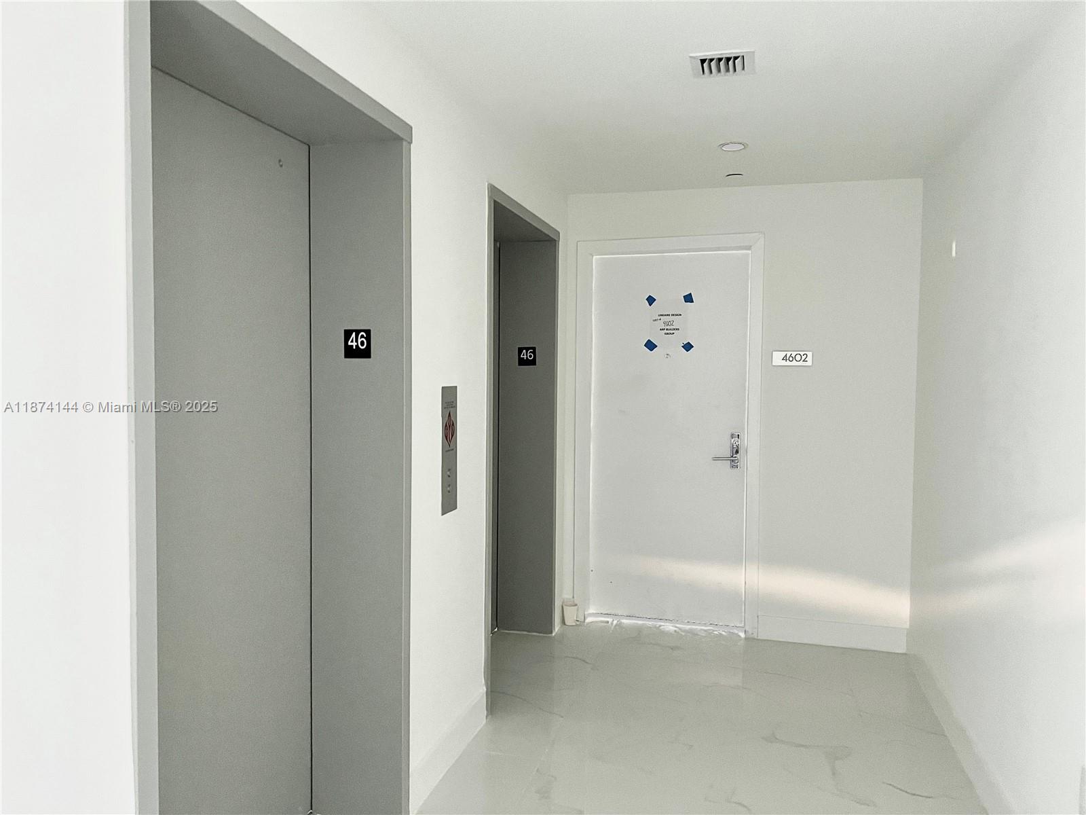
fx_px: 816
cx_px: 543
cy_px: 408
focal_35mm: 26
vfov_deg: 53.1
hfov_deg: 67.3
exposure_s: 1/30
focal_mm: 5.7
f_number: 1.5
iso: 640
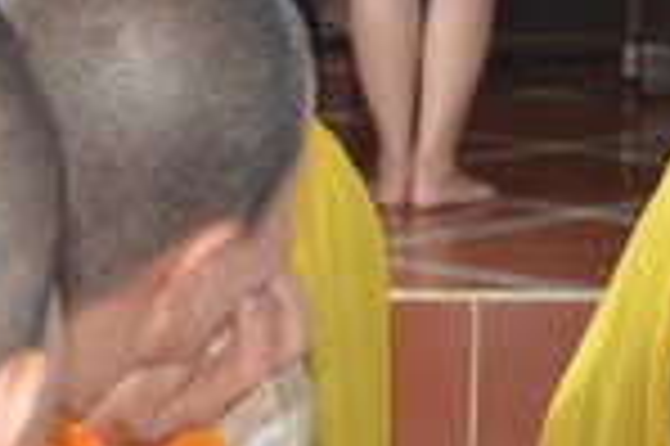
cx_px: 895
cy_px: -268
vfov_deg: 5.5
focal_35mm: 248
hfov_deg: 8.2
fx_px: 4610
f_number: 7.1
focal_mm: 38
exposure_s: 1/250
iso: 1000
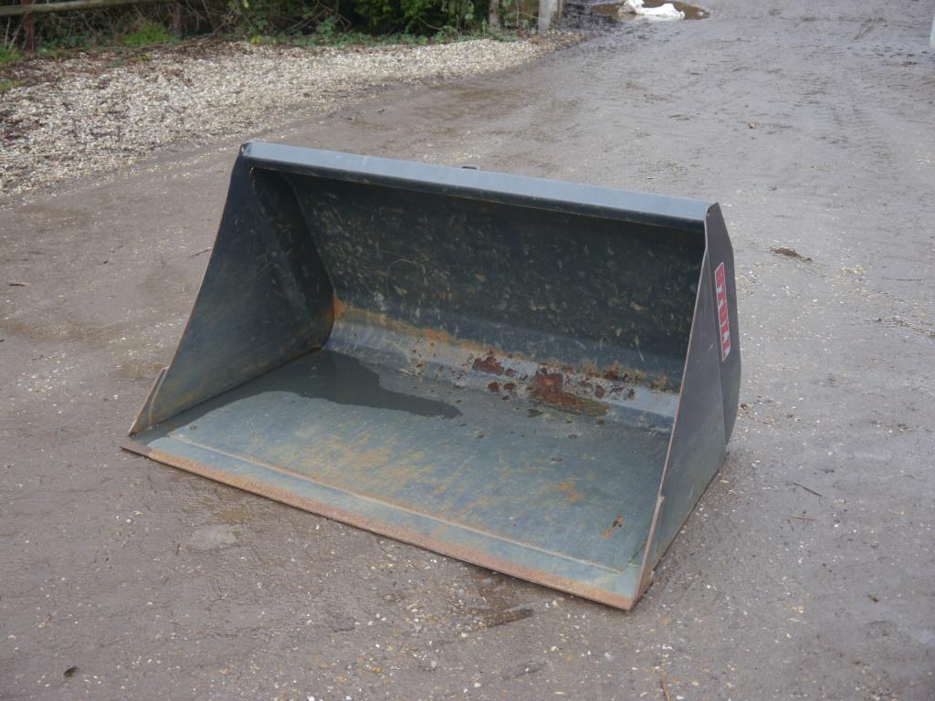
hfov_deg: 42.9
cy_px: 350
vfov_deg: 32.9
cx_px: 468
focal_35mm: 44
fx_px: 1188
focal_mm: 22
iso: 160
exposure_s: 1/100
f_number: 4.5
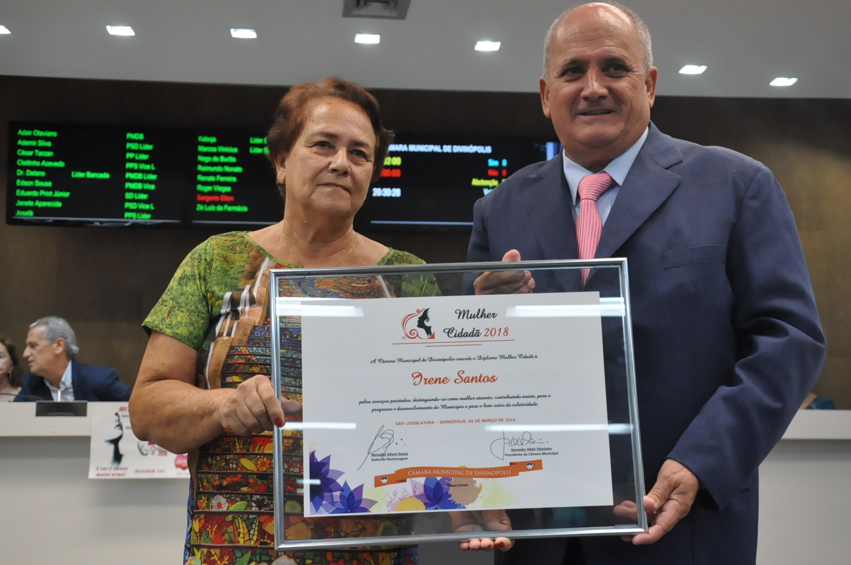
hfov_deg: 37.5
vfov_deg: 25.5
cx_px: 447
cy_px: 267
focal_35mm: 53
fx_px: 1251
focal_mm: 32
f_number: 6.3
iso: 2000
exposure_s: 1/160
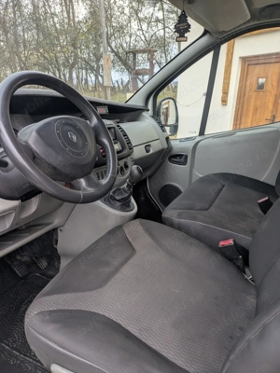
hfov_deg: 54.9
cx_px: 140
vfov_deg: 69.4
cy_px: 186
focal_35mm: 25
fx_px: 270
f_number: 1.89
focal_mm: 5.43
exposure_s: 1/287
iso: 123
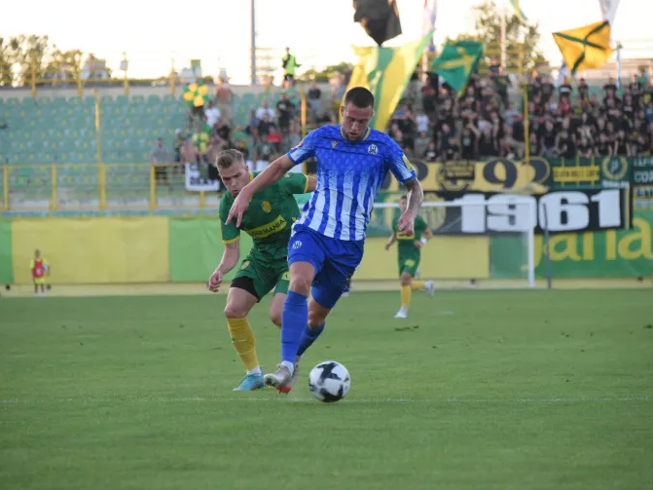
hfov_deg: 9.6
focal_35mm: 207
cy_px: 246
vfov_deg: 7.2
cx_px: 314
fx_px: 3904
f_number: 5.6
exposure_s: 1/1000
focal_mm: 190
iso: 3200
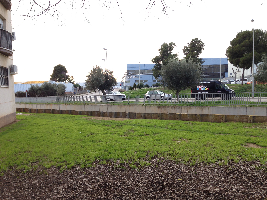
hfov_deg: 55.4
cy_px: 100
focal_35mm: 33
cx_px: 134
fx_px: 255
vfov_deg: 42.9
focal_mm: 4.12
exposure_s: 1/138
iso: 50
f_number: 2.4
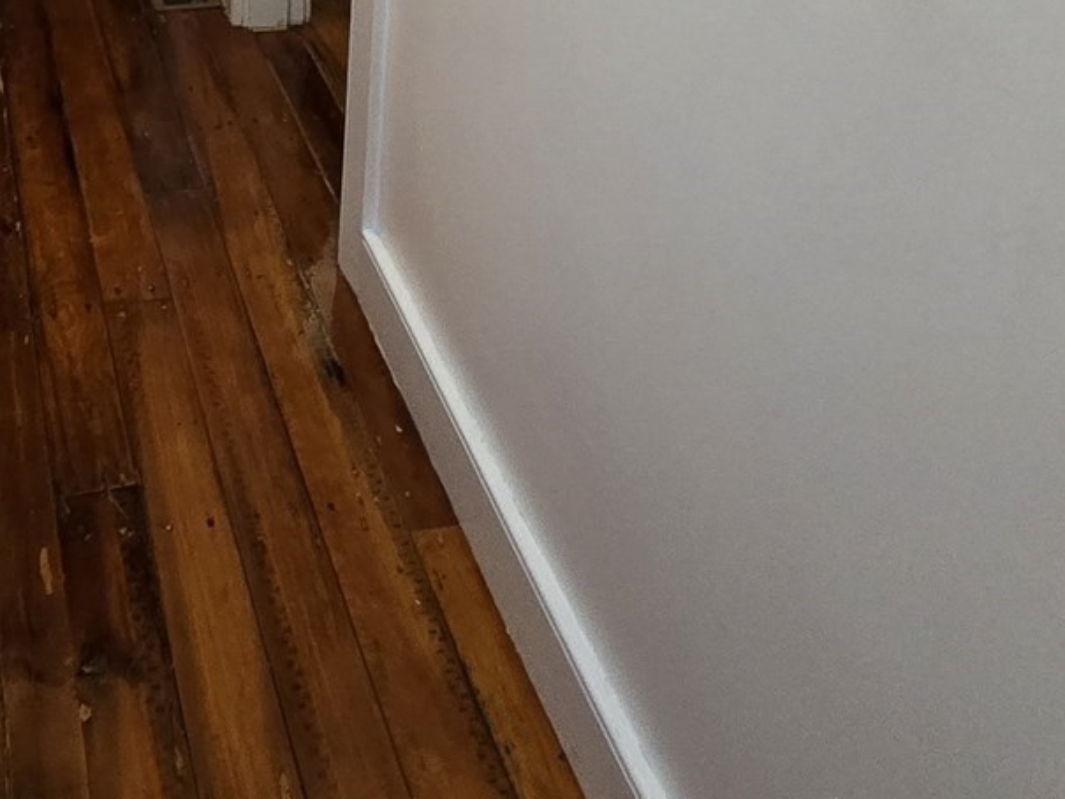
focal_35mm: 44
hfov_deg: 41.3
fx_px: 1354
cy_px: -315
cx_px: 225
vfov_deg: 26.4
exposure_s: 1/60
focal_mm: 2.2
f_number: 2.2
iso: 200
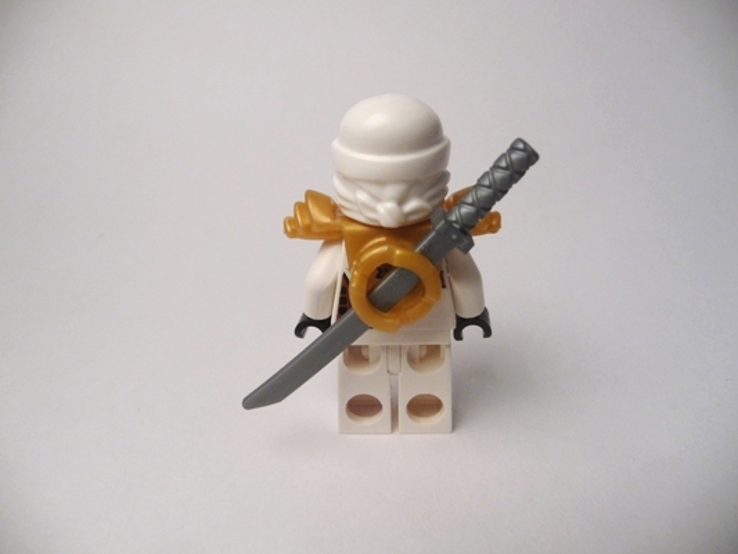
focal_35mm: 28
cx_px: 369
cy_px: 277
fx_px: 597
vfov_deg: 49.8
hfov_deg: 63.4
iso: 200
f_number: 3.3
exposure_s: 1/30
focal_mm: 4.7
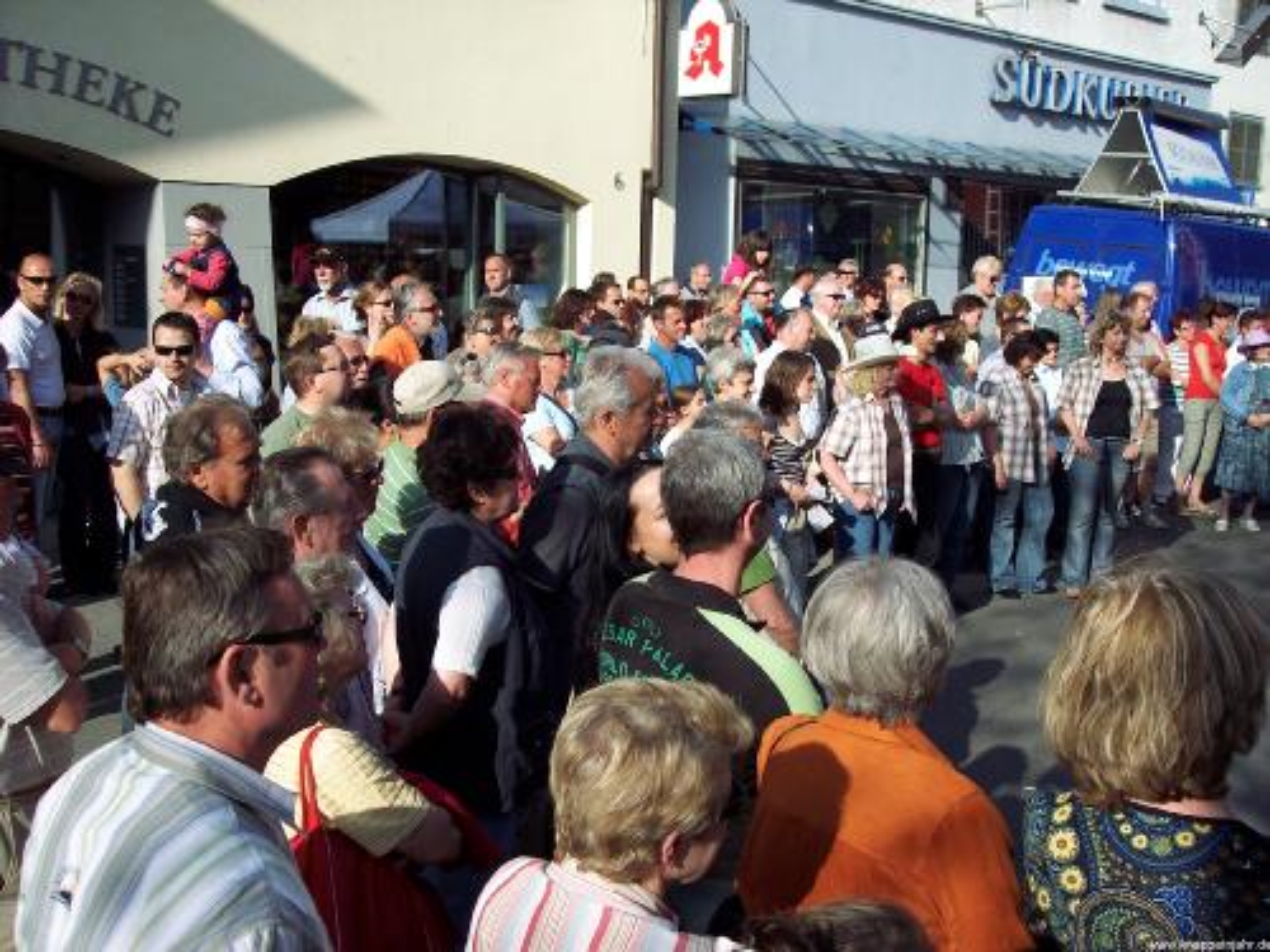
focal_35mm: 39
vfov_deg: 36.8
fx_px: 1431
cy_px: 476
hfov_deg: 47.9
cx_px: 635
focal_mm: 8
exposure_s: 1/500
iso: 100
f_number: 4
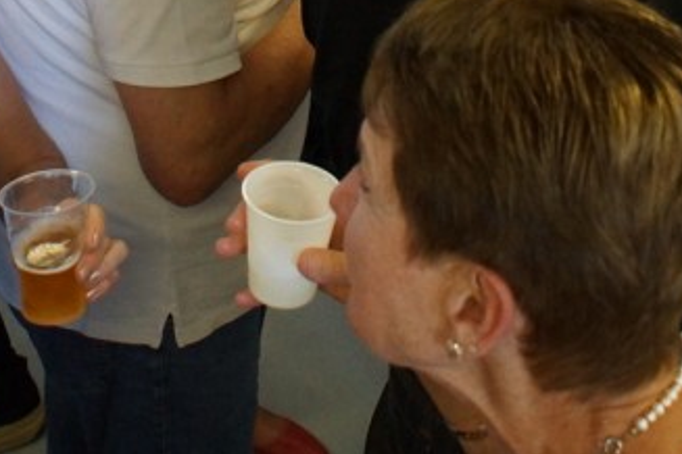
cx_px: 238
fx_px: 1781
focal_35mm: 94
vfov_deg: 13.6
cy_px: -252
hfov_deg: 21.6
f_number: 4
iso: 1250
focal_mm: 20
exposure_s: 1/160
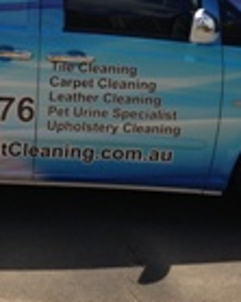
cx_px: -33
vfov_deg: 18.3
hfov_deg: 14.4
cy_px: 56
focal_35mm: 104
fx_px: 928
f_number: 2.4
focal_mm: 4.13
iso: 50
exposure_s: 1/1808
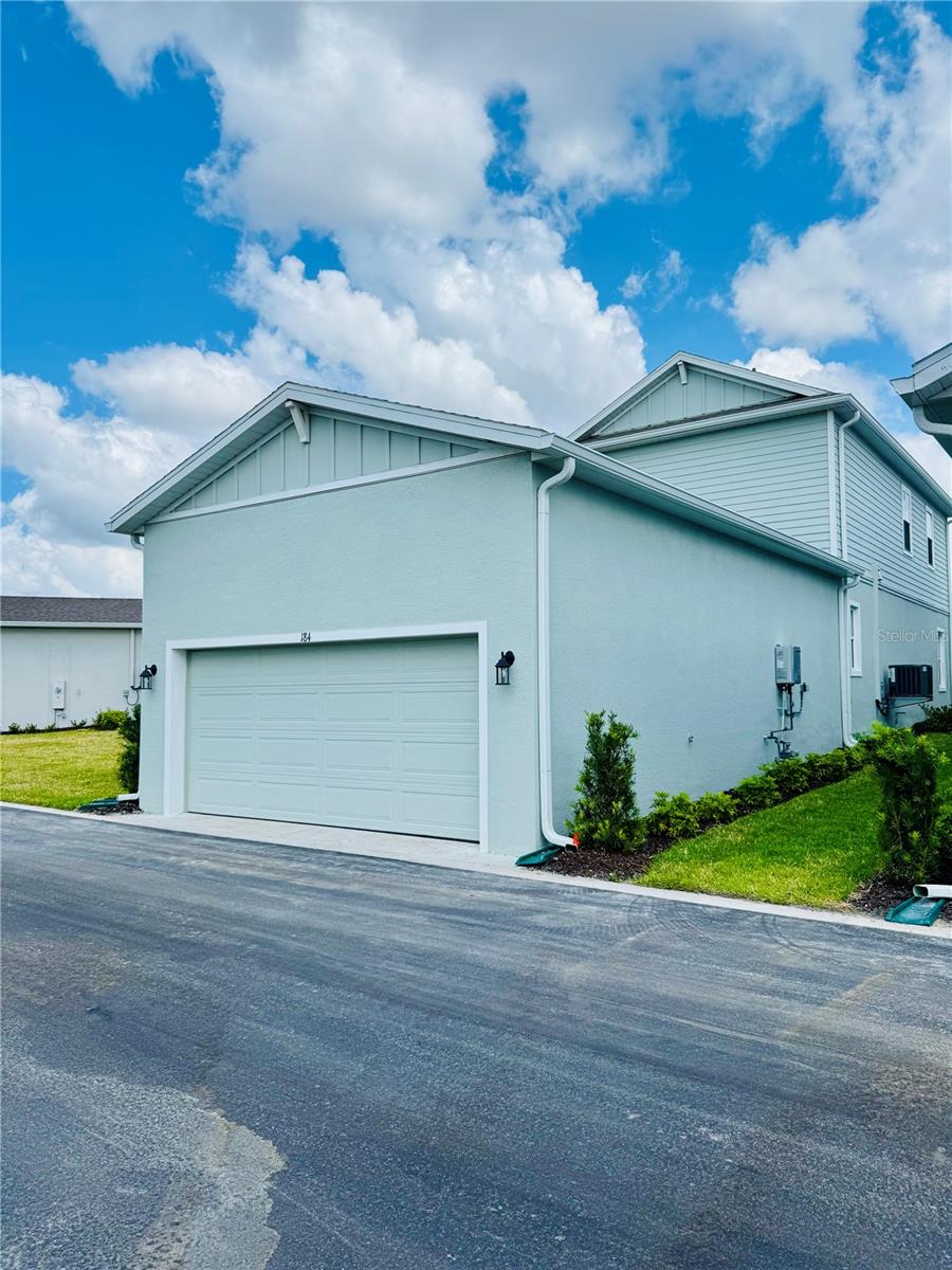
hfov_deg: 56.8
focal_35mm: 24
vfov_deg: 71.6
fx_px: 880
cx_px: 476
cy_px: 635
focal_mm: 6.76
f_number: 1.78
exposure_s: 1/7092
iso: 80
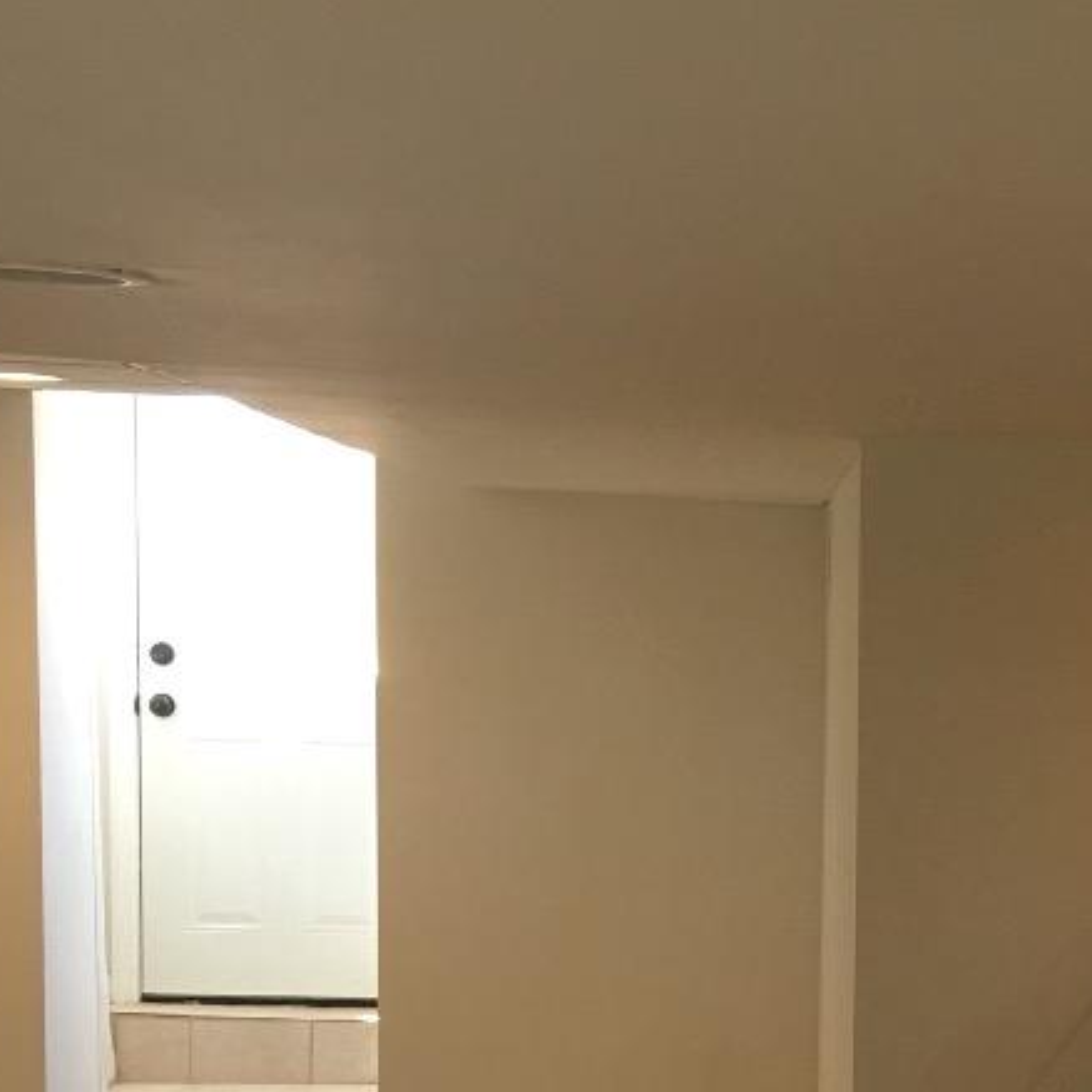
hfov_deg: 19.8
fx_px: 2998
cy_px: 1045
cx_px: 1196
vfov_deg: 20.1
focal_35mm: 84
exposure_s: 1/15
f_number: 2.2
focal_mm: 4.15
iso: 40
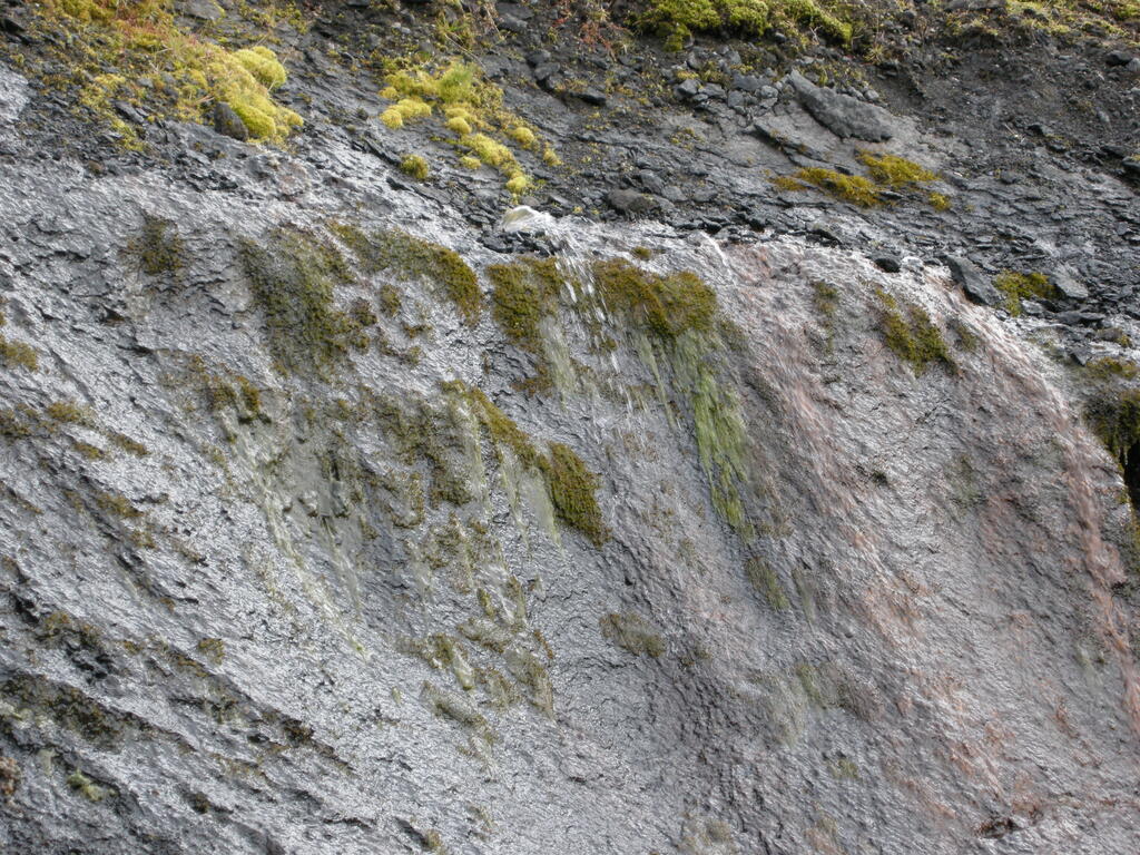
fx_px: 4051
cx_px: 570
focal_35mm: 123
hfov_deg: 16.0
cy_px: 428
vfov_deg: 12.0
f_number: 5.3
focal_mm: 26.3
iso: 100
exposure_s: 1/82
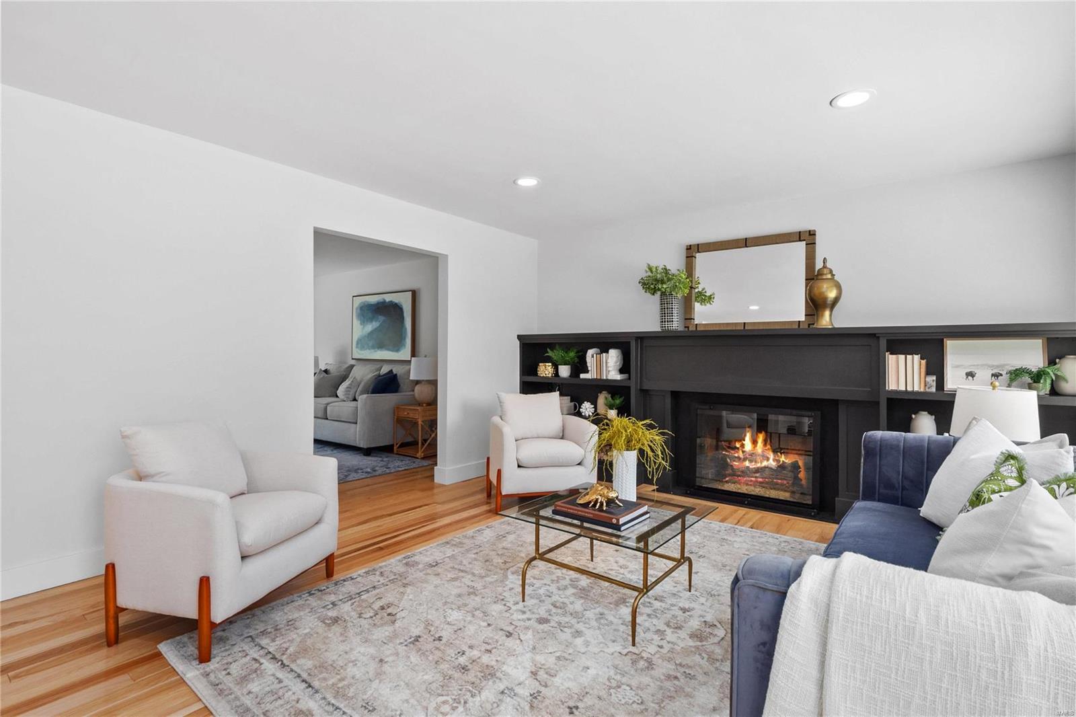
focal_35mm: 18
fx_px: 538
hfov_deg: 90.0
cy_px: 358
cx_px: 538
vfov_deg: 67.4
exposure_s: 1/10
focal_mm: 9
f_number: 9
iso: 640
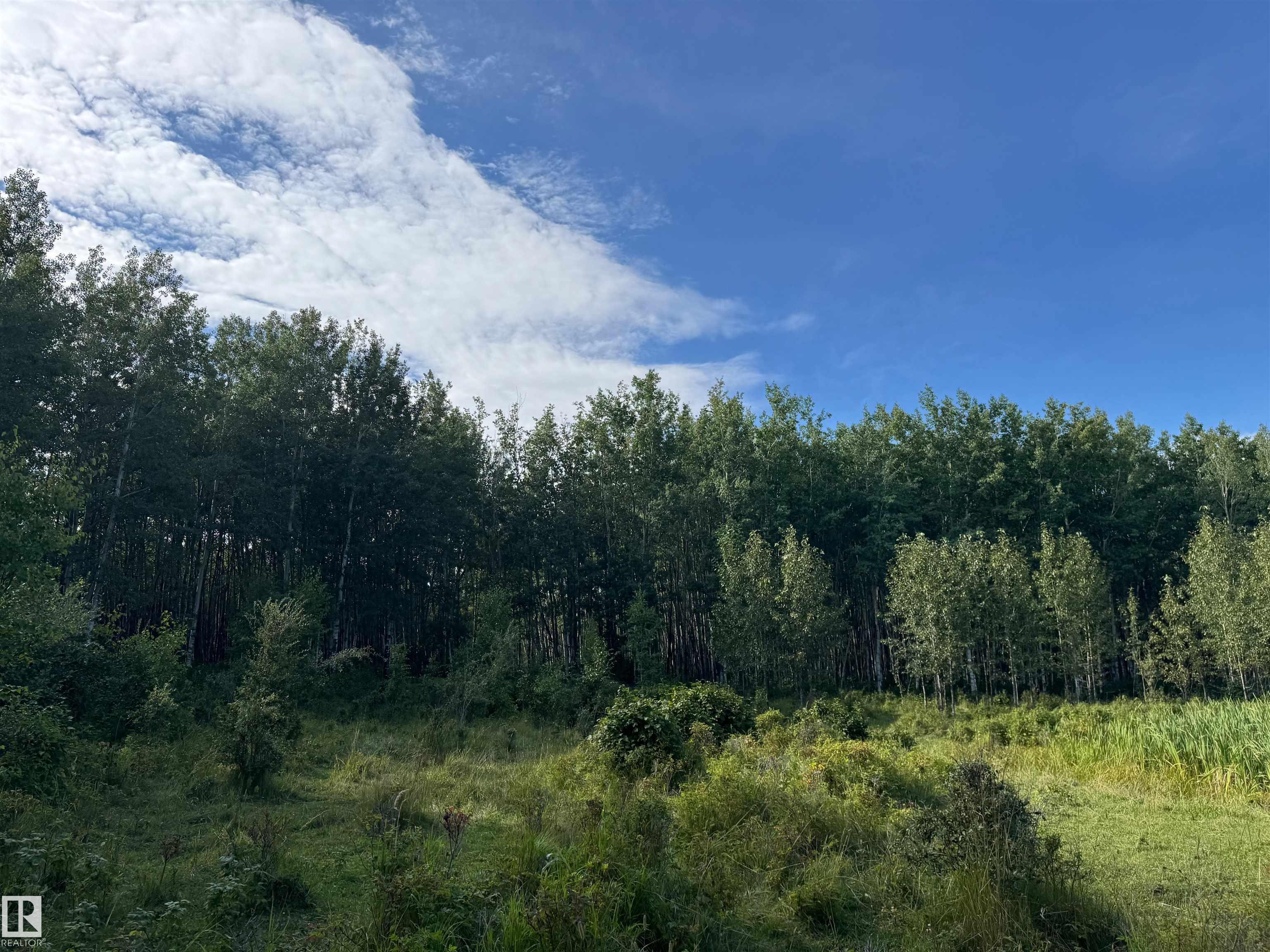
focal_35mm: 24
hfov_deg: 71.6
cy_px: 476
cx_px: 635
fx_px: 881
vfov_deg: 56.8
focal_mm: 6.76
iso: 80
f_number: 1.78
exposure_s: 1/3802
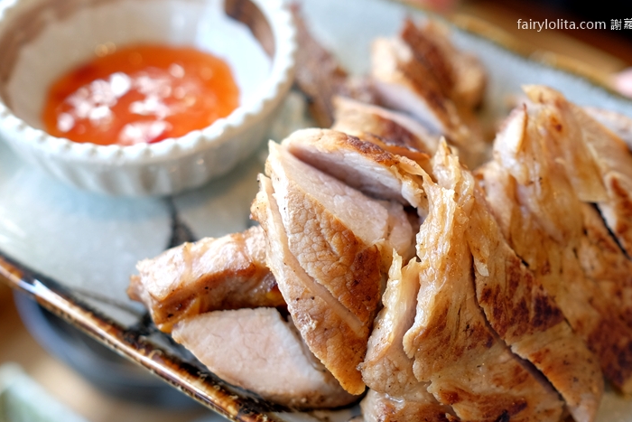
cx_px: 330
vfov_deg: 29.9
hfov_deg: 43.6
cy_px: 230
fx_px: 790
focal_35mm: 45
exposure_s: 1/90
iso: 250
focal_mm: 23
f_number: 2.5
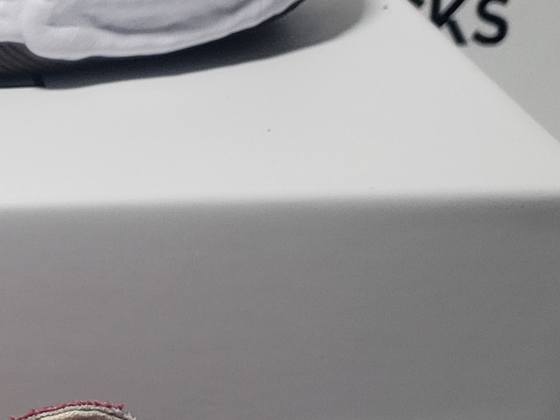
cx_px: -315
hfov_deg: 15.4
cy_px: 399
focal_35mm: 117
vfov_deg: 12.5
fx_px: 1893
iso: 50
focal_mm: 4.3
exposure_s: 1/485
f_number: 1.5
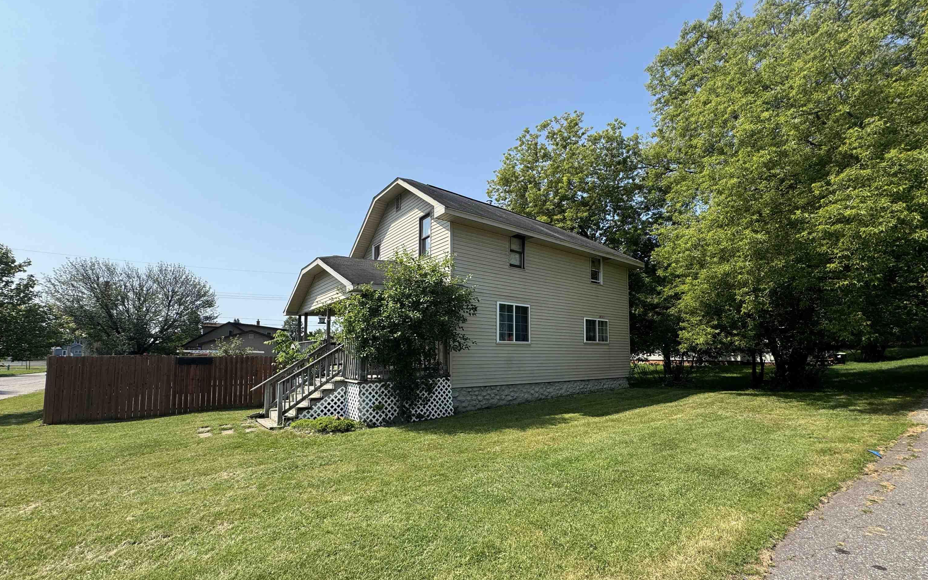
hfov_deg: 101.5
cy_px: 331
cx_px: 462
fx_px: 379
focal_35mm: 15
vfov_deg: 74.4
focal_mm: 2.22
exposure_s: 1/1420
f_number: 2.2
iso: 50
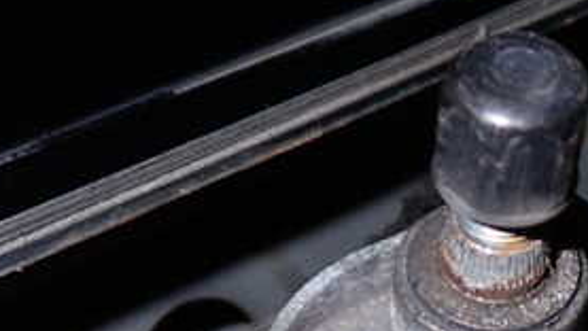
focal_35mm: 85
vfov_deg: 14.1
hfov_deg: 24.3
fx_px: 1326
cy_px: 310
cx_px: 535
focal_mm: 6.37
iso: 200
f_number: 7.1
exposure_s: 1/40
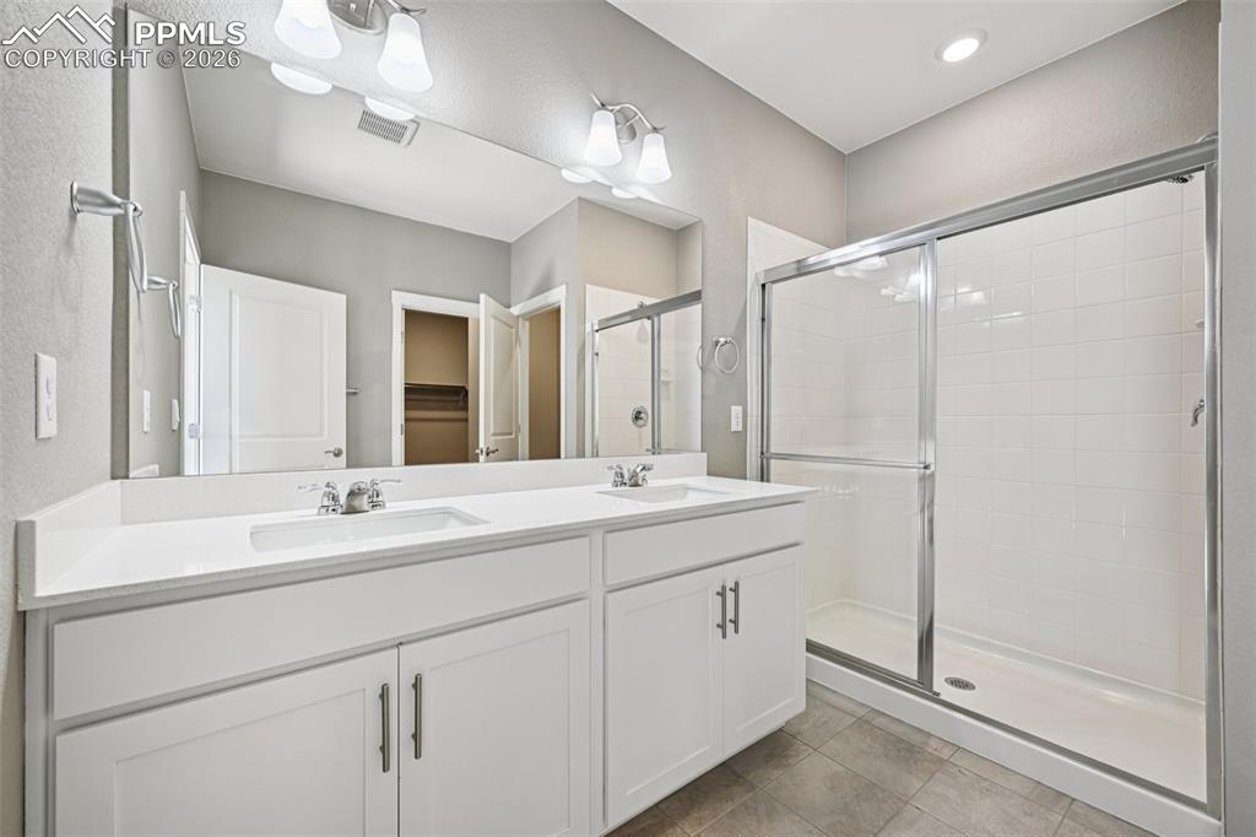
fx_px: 488
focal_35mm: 14
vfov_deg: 81.2
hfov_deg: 104.3
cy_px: 418
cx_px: 628
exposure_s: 1/13
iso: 400
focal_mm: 14
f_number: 8
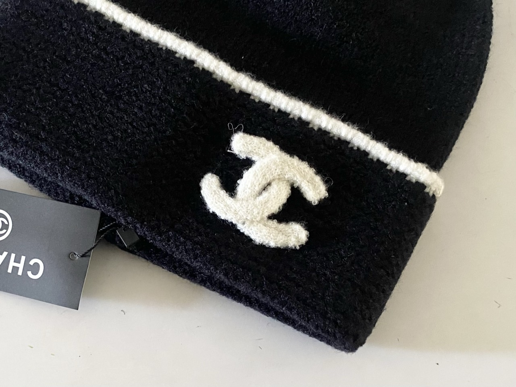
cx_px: 258
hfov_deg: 67.3
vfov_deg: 53.1
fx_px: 388
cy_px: 194
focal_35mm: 26
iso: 500
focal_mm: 4.25
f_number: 1.8
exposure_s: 1/40
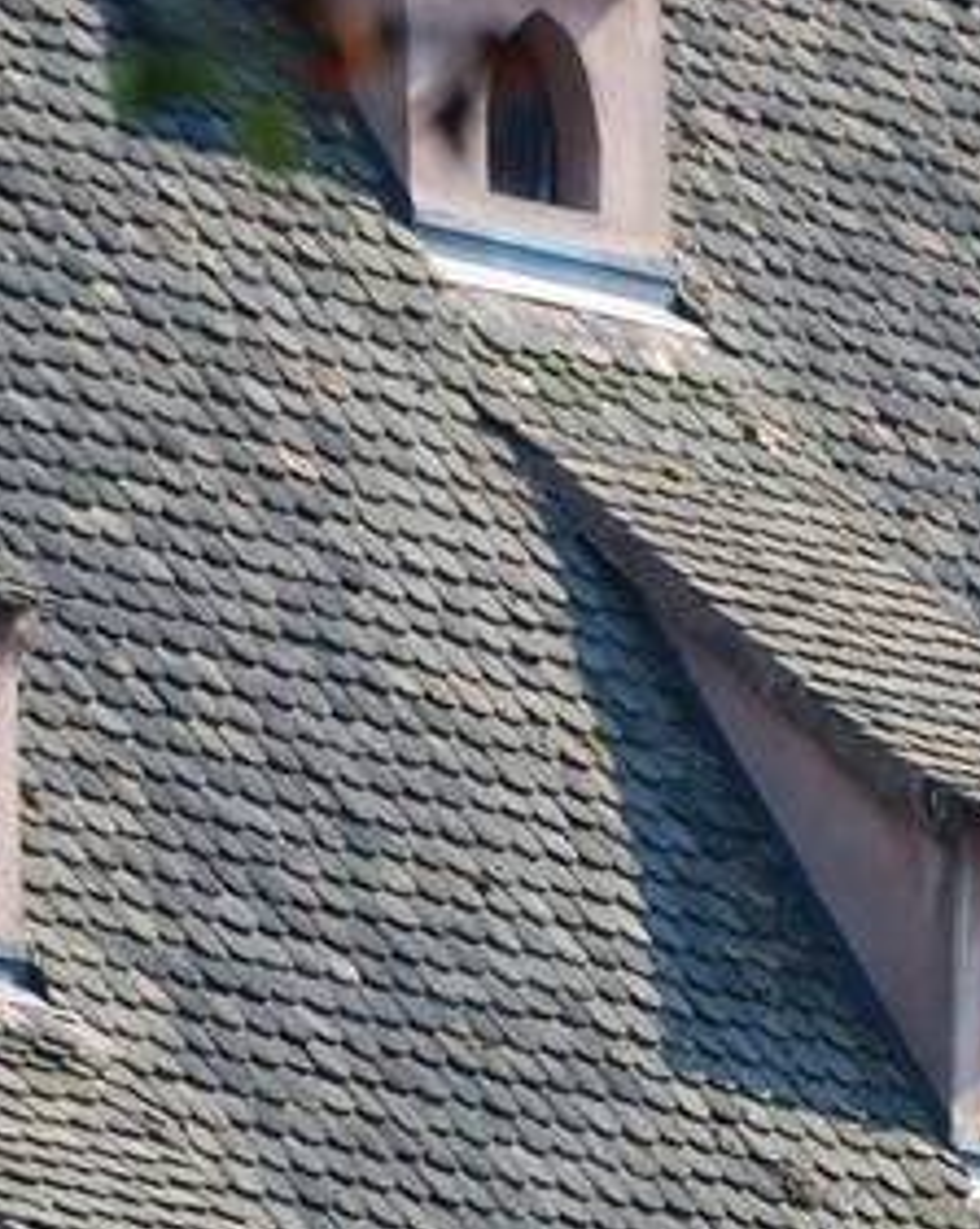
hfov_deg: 2.2
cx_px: 827
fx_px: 25543
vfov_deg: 2.8
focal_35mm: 703
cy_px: 905
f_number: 5.6
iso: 250
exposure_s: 1/320
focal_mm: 200
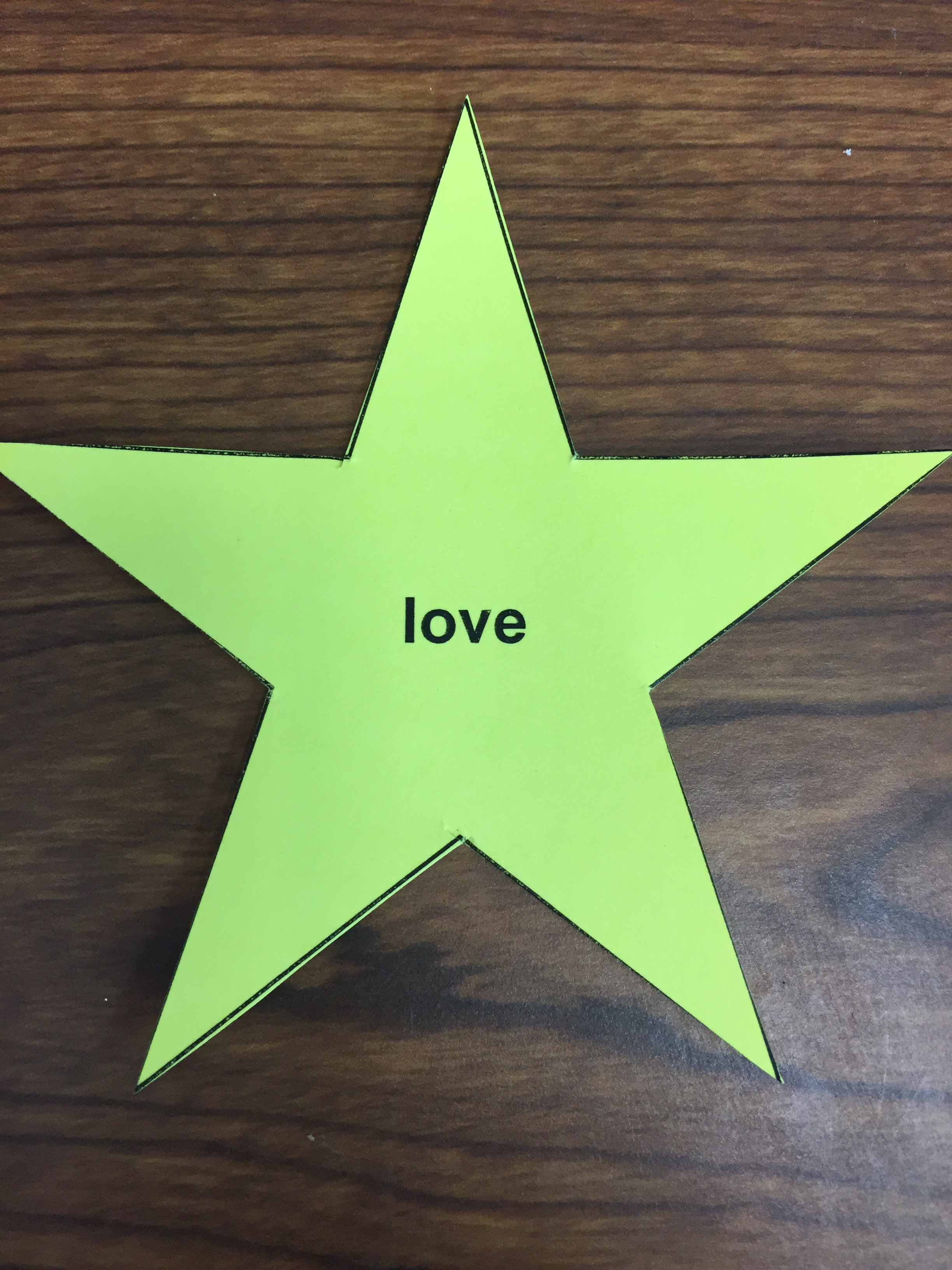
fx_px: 1063
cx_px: 476
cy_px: 635
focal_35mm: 29
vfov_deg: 61.7
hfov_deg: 48.2
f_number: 2.2
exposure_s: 1/30
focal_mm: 4.15
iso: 32
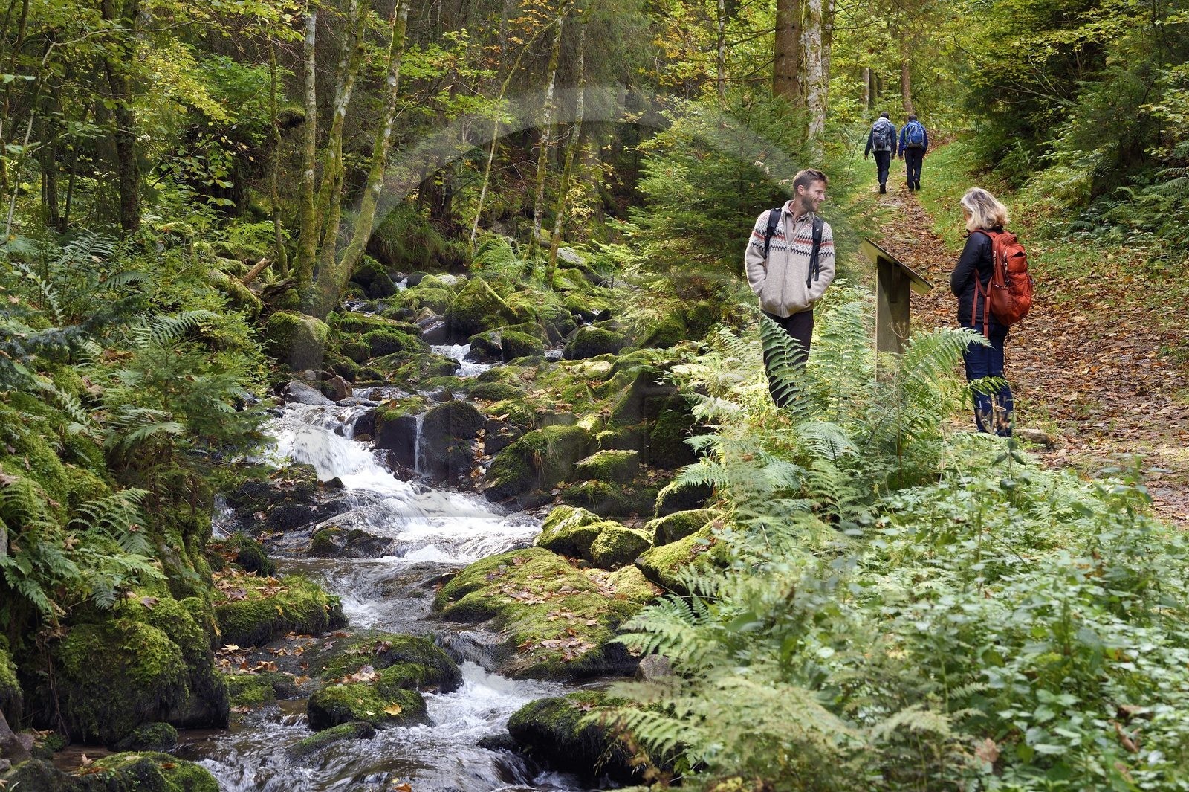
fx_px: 2806
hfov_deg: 23.9
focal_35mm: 85
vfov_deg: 16.1
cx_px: 594
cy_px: 396
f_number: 9
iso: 800
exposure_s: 1/50
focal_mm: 85
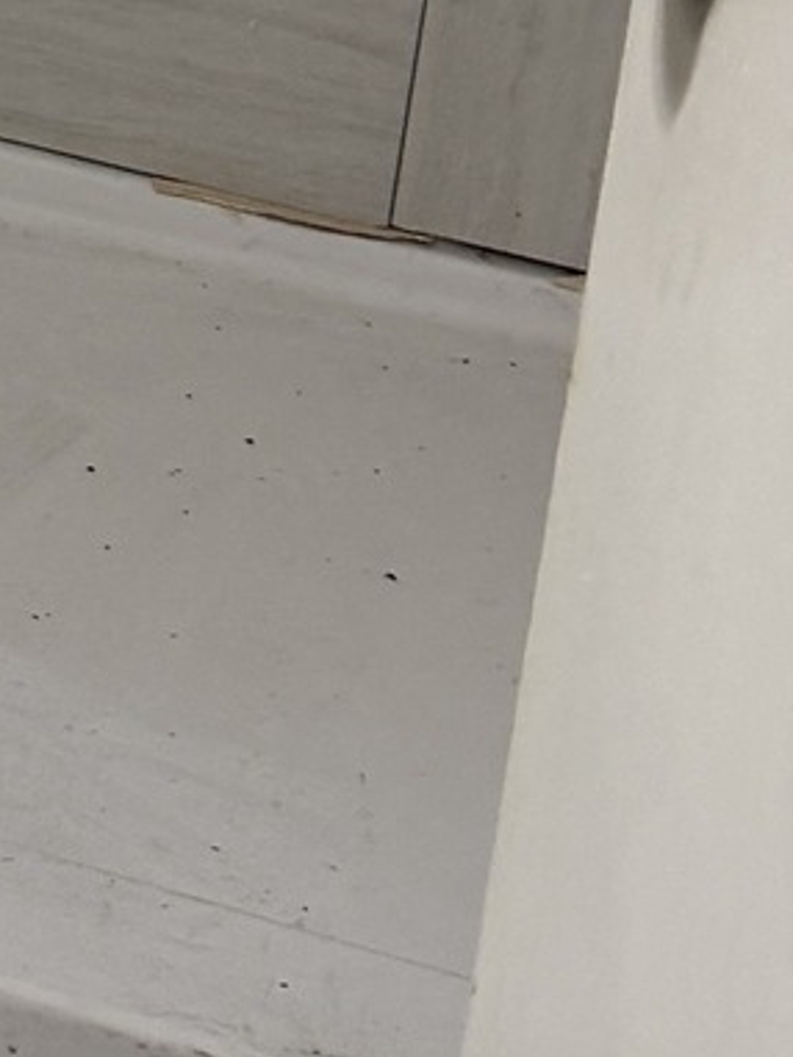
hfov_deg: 9.0
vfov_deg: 12.4
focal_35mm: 145
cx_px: -1289
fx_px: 4426
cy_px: -866
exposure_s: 1/120
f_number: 1.78
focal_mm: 6.76
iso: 125
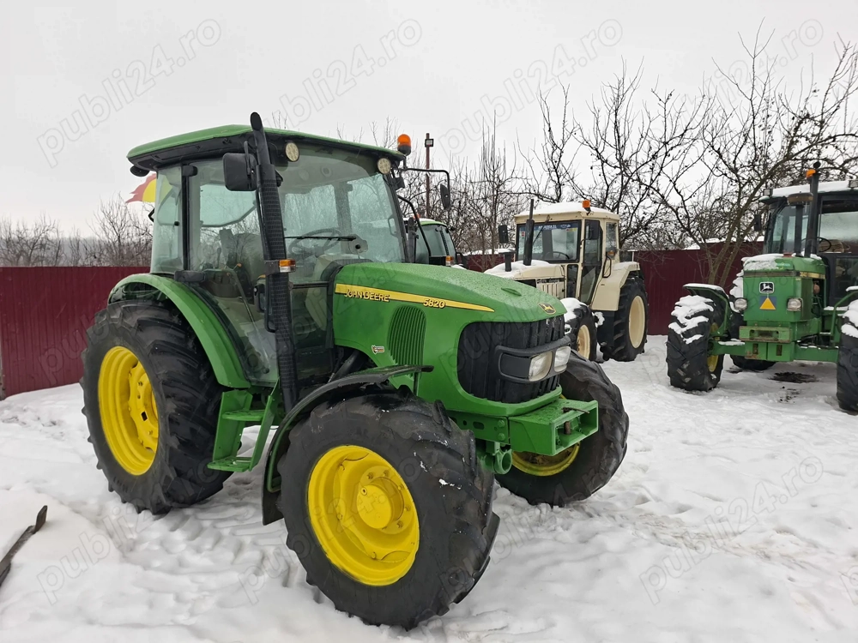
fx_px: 570
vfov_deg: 58.9
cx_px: 429
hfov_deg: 73.9
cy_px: 322
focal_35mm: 23
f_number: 1.8
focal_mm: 5.54
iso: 50
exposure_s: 1/223
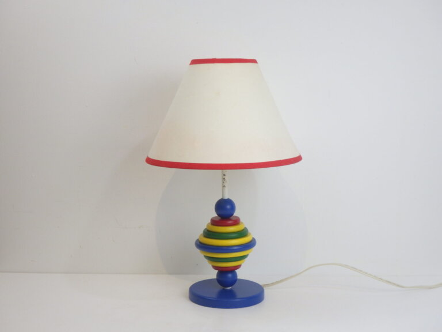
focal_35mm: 51
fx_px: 651
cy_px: 166
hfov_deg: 37.5
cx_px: 221
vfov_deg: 28.6
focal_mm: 9.1
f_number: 4.4
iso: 125
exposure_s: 1/40
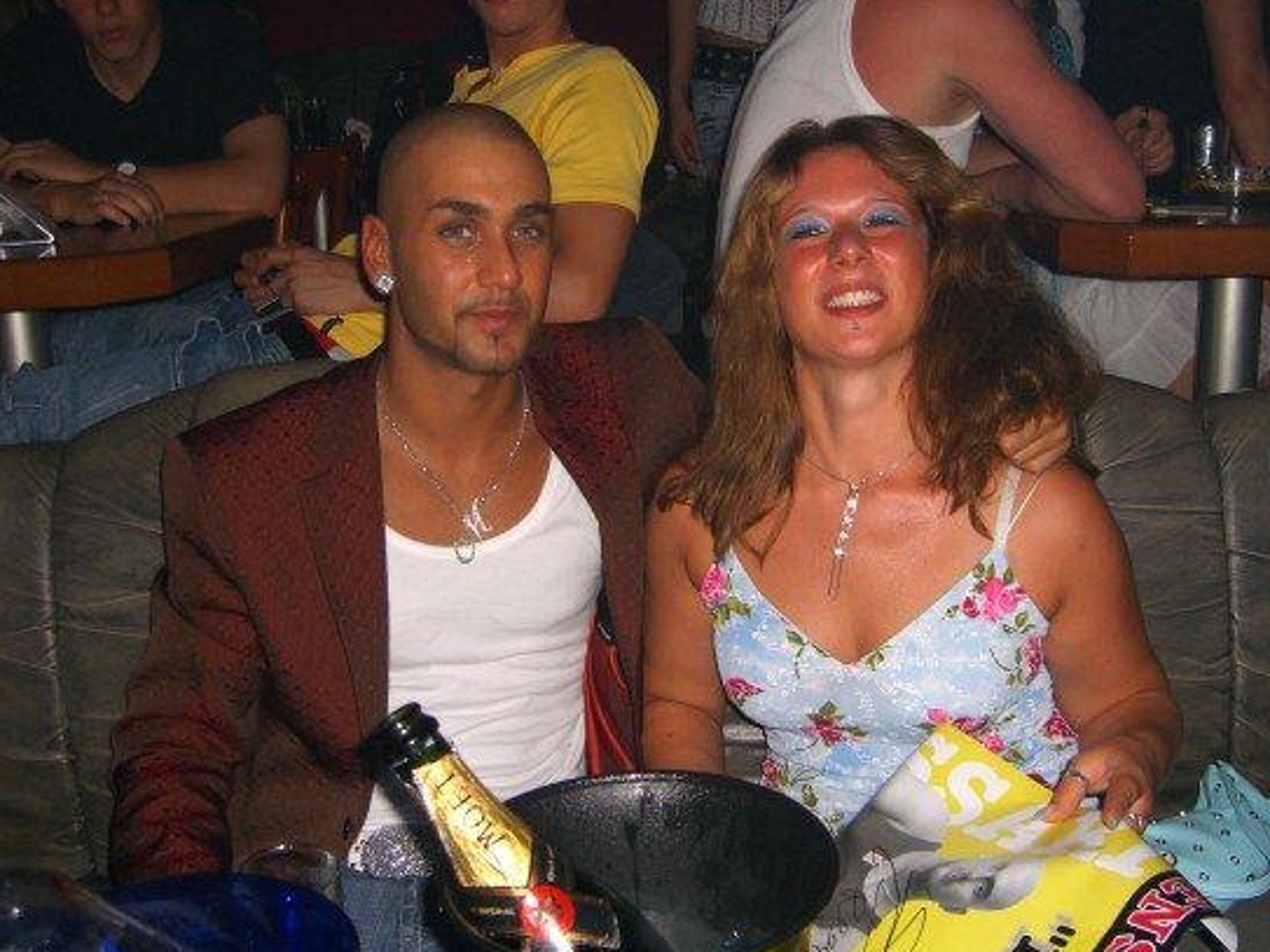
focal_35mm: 42
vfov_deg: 34.3
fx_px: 1541
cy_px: 475
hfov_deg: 44.7
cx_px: 699
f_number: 2.8
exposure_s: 1/60
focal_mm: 7.9
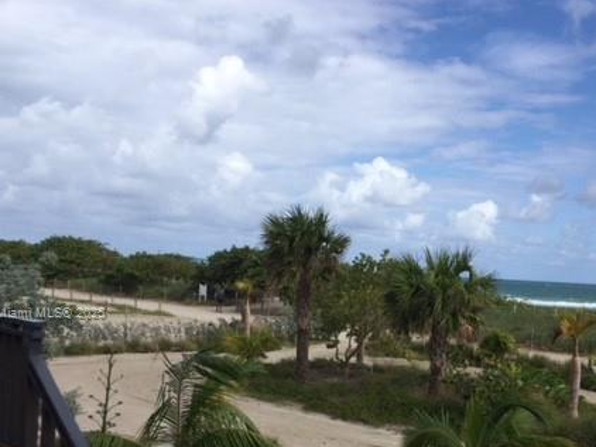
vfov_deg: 30.6
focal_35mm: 47
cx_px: 362
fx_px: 810
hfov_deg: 40.2
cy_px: 314
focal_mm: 3.3
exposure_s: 1/1508
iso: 25
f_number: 2.4
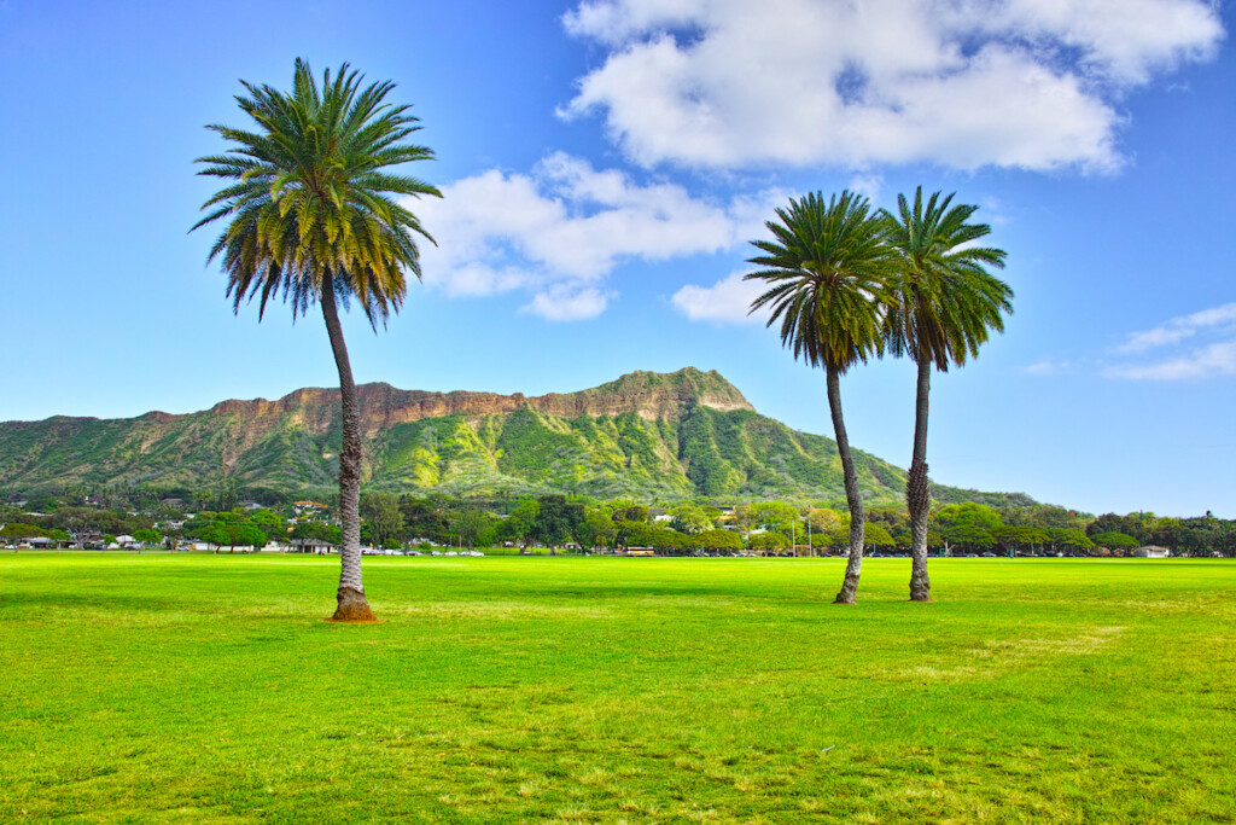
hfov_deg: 65.5
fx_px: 961
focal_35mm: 28
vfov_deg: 46.4
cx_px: 618
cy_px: 412
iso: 100
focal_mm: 19
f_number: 8
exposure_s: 1/200
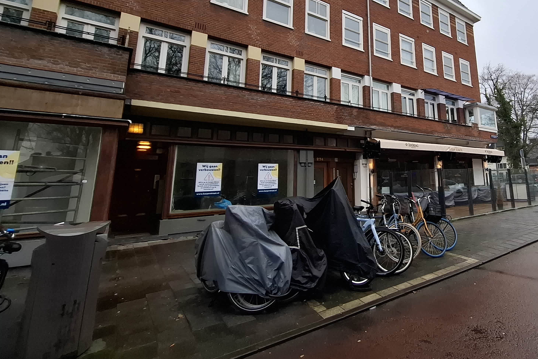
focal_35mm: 19
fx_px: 284
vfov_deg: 63.1
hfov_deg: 83.2
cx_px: 368
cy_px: 123
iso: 40
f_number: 2.2
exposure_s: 1/100
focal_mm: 1.7
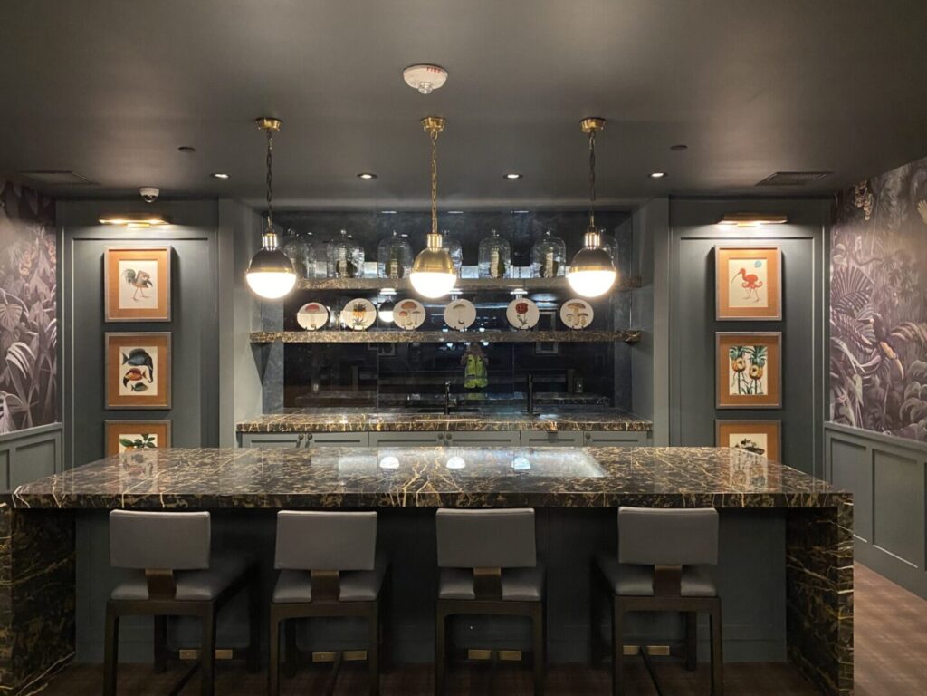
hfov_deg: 67.3
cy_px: 348
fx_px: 696
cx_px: 464
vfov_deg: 53.1
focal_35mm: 26
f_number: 1.8
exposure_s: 1/30
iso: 640
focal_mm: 4.25
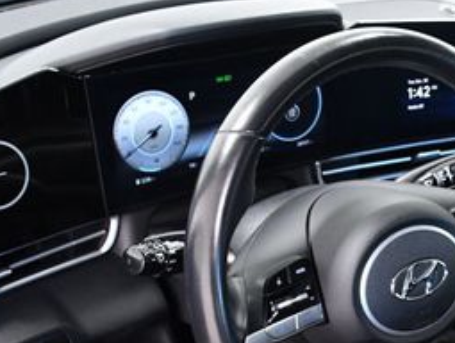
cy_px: 313
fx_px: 856
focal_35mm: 65
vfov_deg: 22.1
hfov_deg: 27.8
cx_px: 466
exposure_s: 1/80
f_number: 4.5
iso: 2500
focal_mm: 18
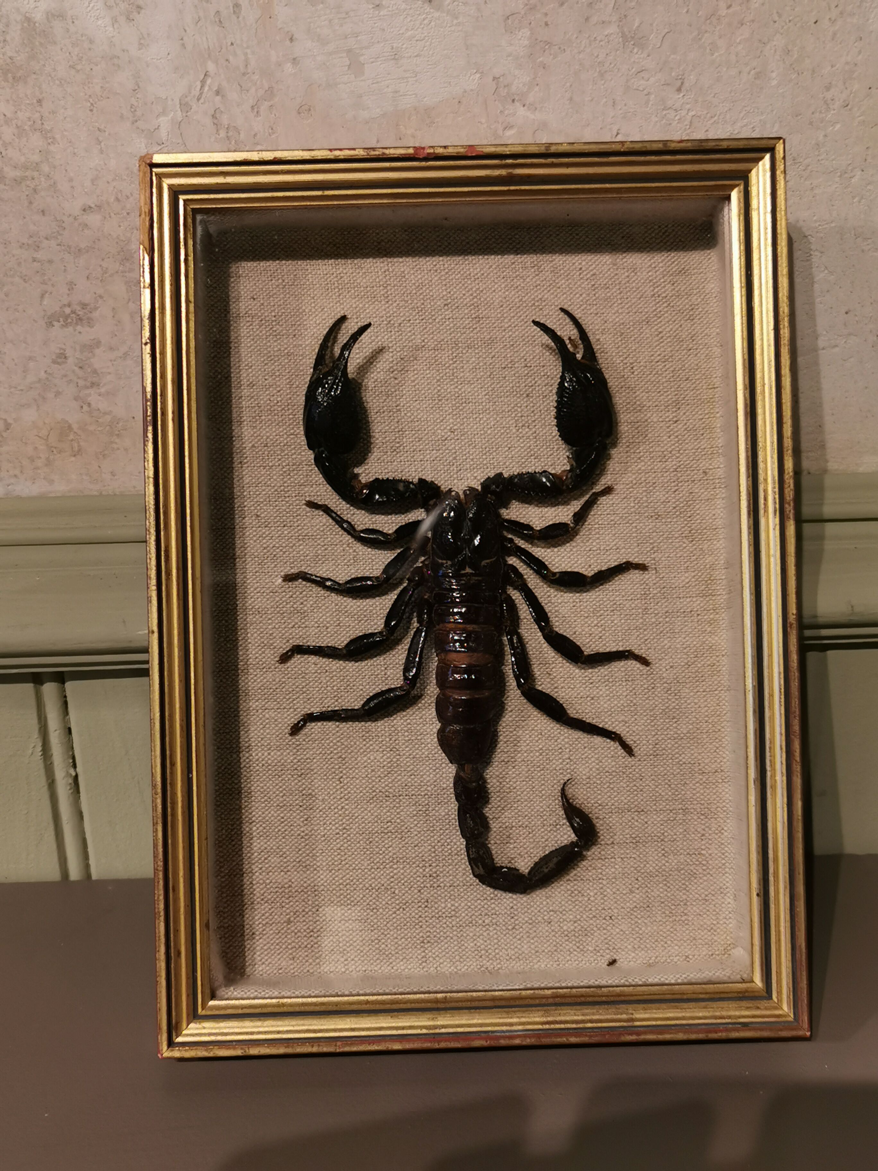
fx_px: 1420
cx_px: 439
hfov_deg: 34.3
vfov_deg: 44.8
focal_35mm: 42
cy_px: 586
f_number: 1.6
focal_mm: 5.56
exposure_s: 1/50
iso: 160
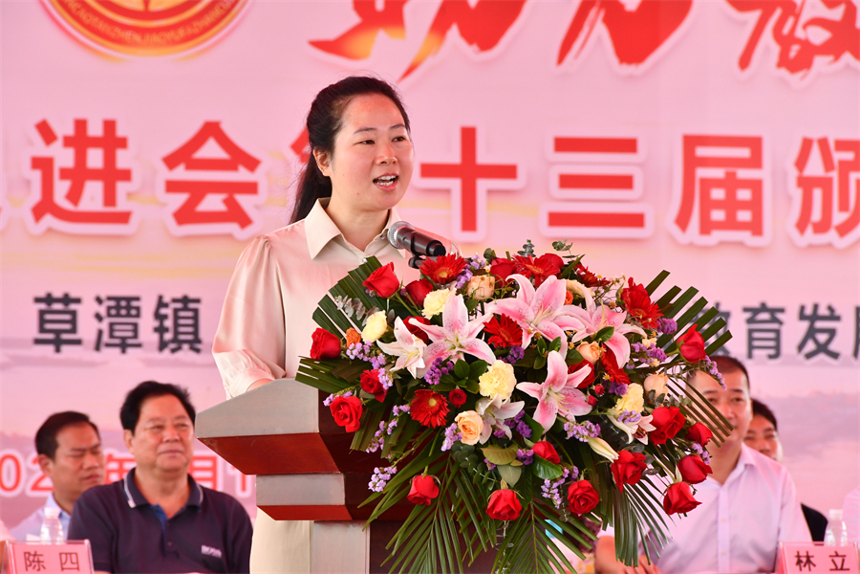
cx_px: 430
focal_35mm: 255
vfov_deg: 5.4
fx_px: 6091
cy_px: 287
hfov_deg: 8.1
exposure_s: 1/250
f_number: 9
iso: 1000
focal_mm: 170
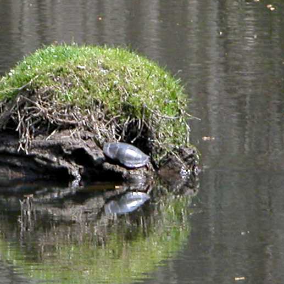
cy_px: 83
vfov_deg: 2.9
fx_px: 5690
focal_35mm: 613
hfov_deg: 2.9
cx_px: 18
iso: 100
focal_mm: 71.2
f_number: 7.4
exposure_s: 1/120
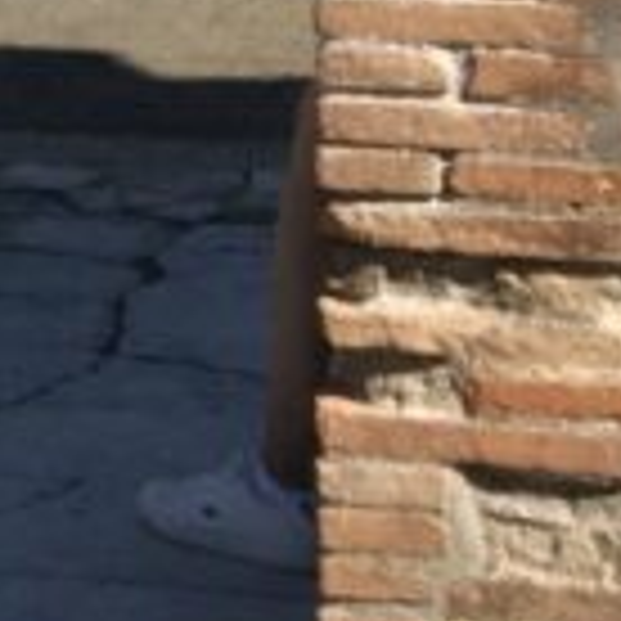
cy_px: -245
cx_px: -801
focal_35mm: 158
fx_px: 3207
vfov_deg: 10.7
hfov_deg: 9.9
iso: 25
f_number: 2.2
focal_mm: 2.87
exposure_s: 1/1724
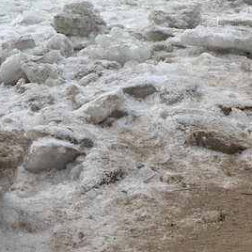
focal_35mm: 81
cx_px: 72
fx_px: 667
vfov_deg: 19.4
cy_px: -94
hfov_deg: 21.3
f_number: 1.78
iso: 80
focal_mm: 6.76
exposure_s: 1/3759
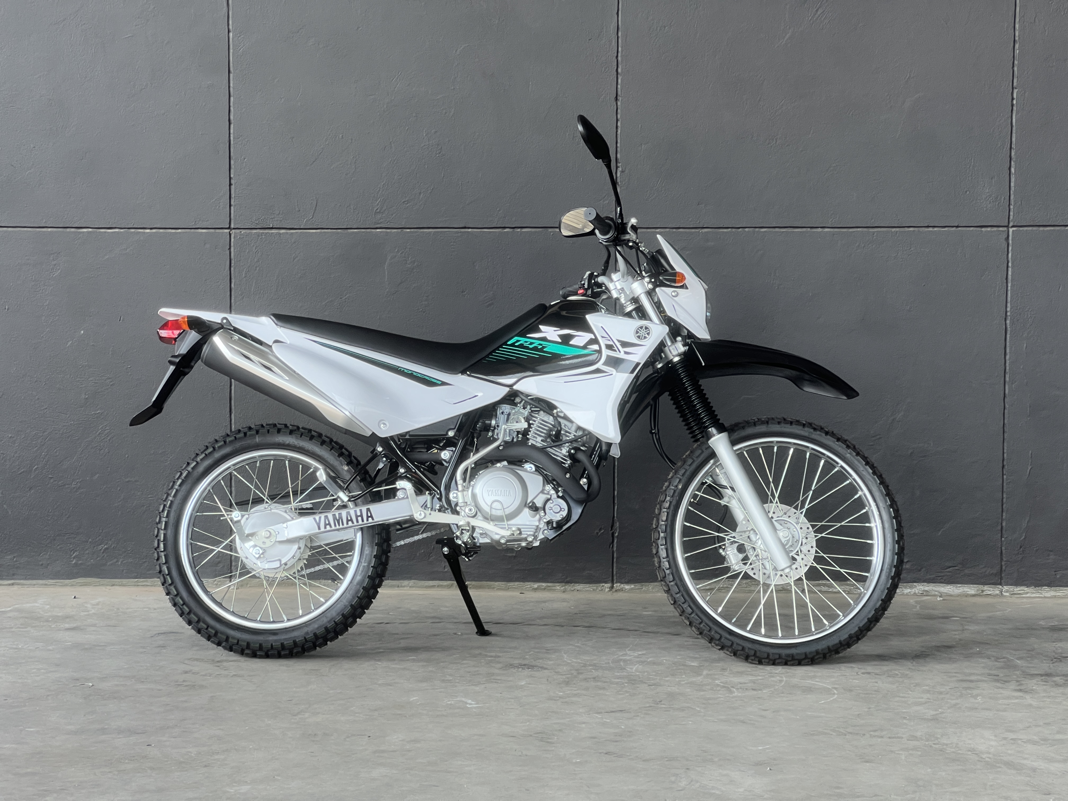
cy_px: 400
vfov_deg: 19.1
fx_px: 2376
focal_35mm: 77
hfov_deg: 25.3
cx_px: 534
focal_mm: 9
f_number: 2.8
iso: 64
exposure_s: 1/99
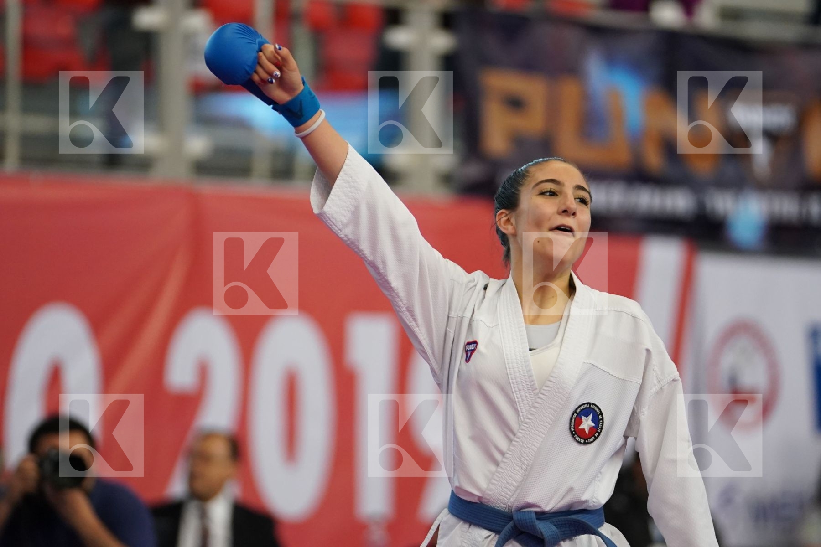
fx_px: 6111
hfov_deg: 7.7
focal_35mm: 268
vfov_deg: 5.1
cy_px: 274
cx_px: 410
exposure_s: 1/1000
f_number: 2.8
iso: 2500
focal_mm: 179
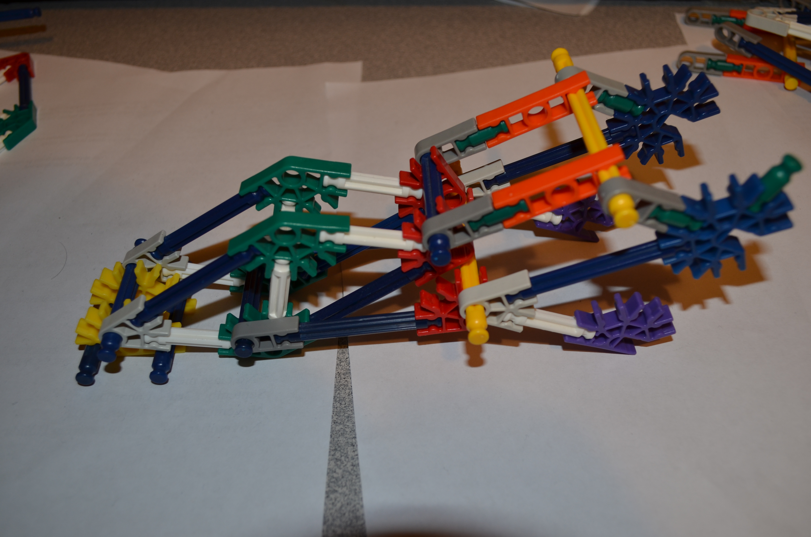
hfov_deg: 57.3
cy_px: 268
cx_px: 406
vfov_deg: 39.8
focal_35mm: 33
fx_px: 742
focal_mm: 22
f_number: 5.6
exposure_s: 1/30
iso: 200
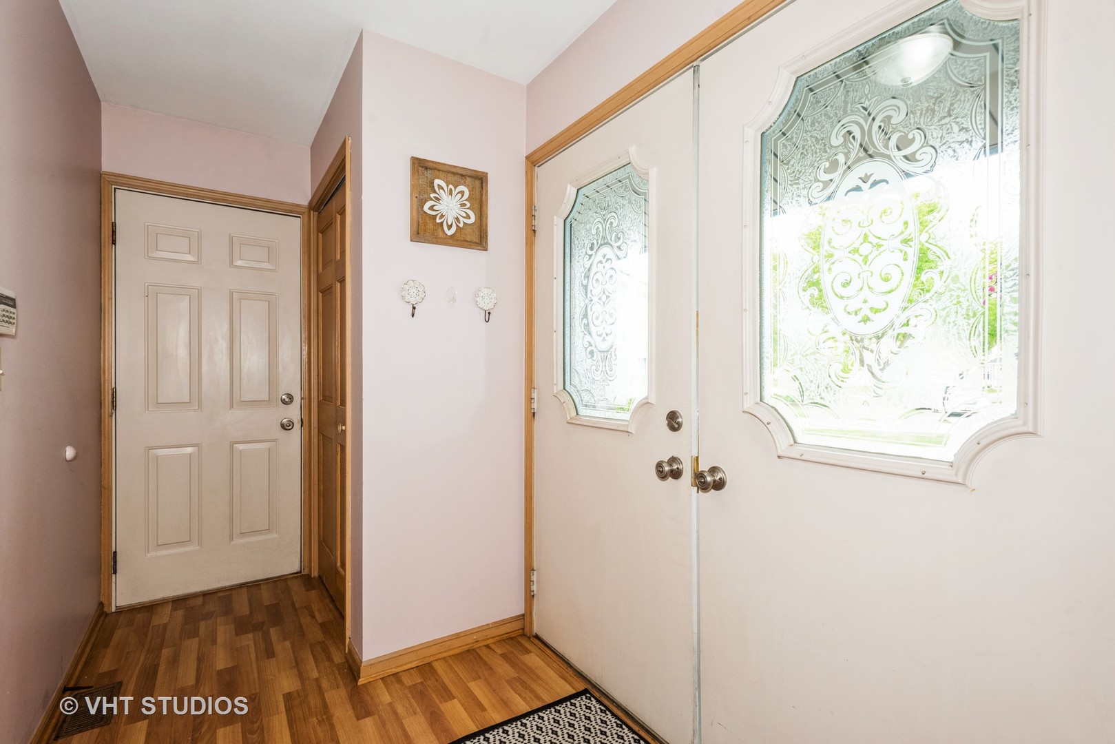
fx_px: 527
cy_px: 372
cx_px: 558
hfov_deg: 93.3
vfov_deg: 70.5
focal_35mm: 17
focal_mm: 17
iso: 400
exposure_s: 1/40
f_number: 8
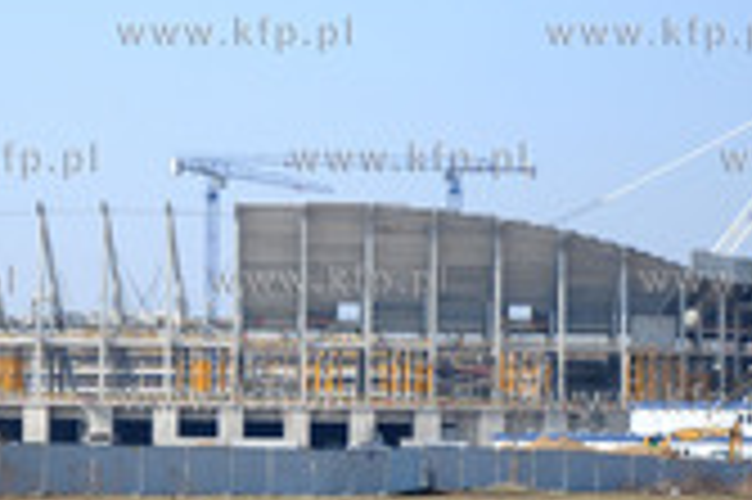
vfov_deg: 8.7
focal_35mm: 158
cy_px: 216
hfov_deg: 12.9
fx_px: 3297
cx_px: 140
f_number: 4.2
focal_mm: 44
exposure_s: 1/2000
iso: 400
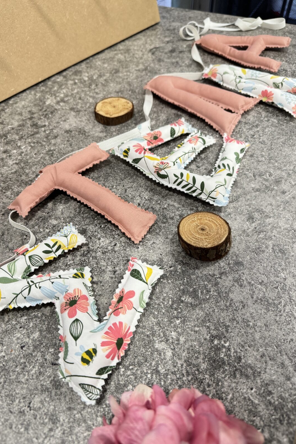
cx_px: 138
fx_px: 308
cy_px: 222
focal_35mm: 25
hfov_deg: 51.2
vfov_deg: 71.5
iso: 200
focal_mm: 6.86
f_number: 1.78
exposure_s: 1/69
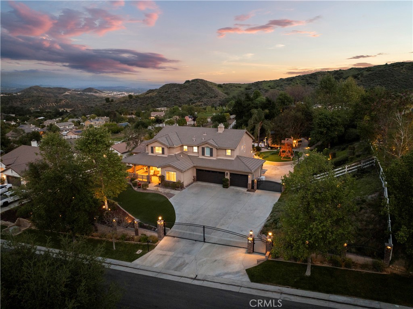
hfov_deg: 71.6
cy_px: 154
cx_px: 206
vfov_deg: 56.7
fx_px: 286
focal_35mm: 24
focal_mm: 12.29
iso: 800
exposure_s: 1/20
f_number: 2.8
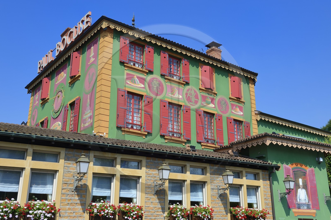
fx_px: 331
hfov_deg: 53.2
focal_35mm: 36
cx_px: 166
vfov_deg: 36.8
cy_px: 110
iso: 100
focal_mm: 36
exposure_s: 1/200
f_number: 9
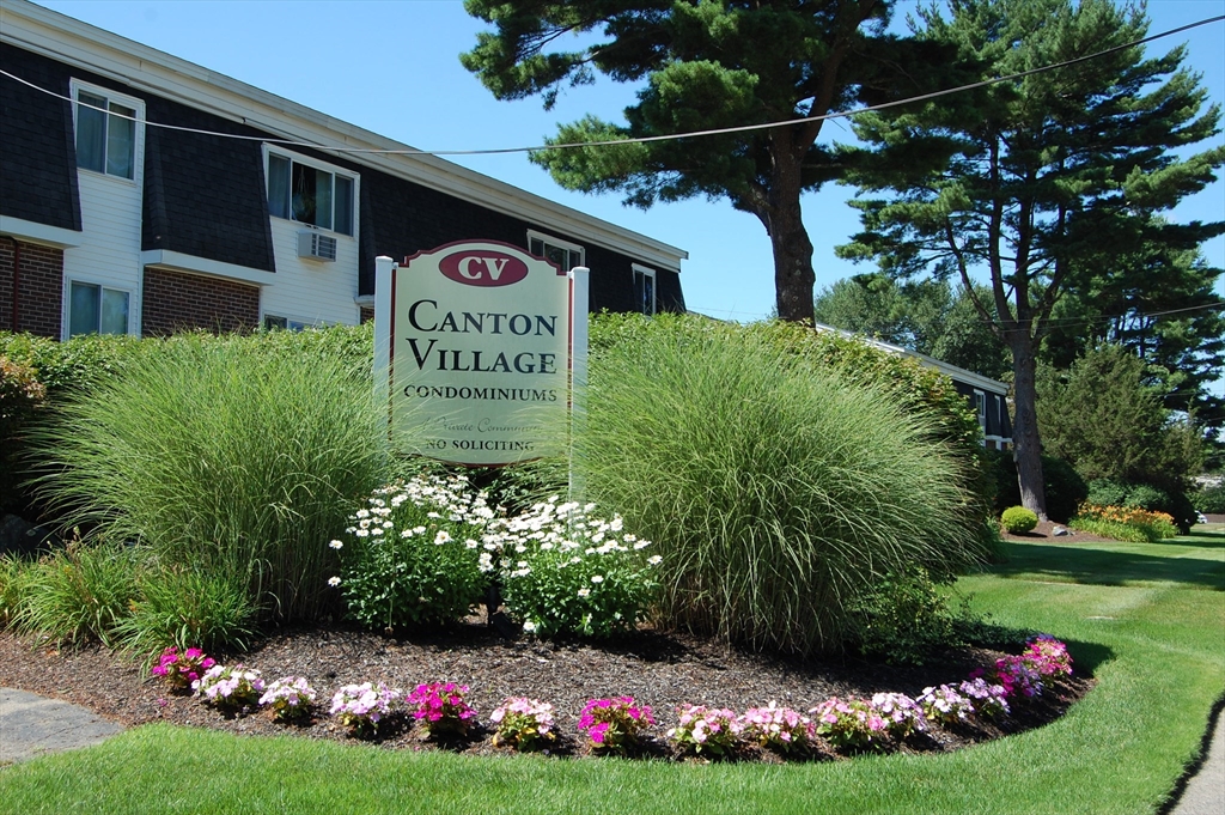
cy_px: 408
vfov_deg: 34.2
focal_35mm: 39
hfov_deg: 49.6
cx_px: 612
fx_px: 1326
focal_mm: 26
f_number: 7.1
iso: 200
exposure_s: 1/200
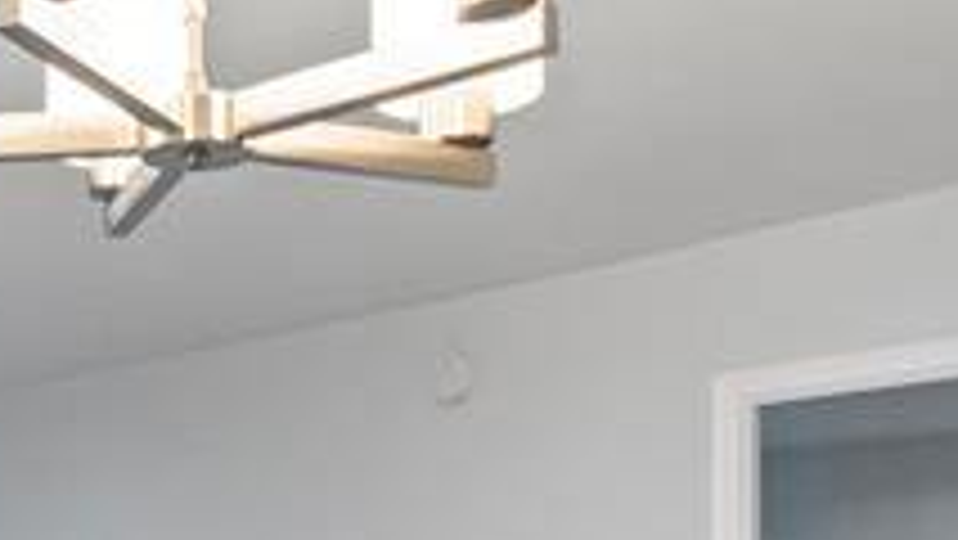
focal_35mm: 63
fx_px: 1601
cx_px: 148
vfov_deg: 18.0
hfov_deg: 32.1
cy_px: 686
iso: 400
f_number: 4.5
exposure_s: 1/20
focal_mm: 16
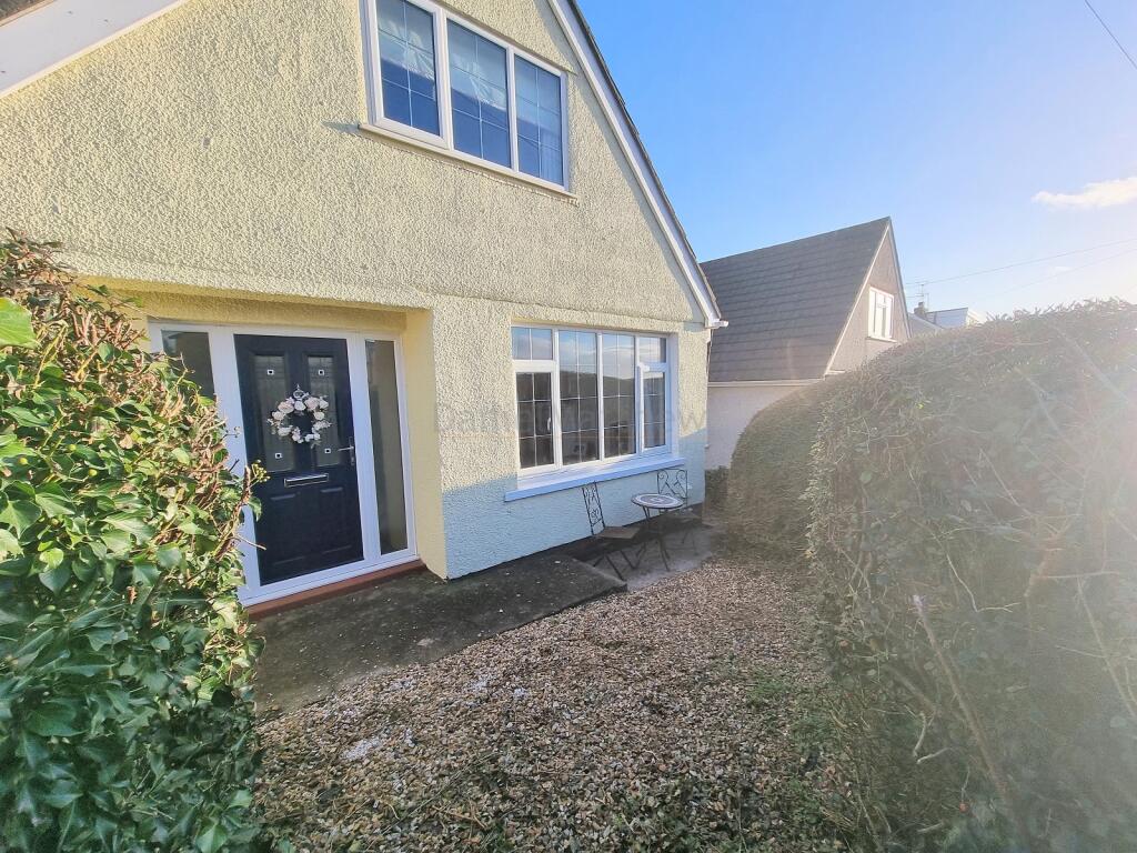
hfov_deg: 106.2
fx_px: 427
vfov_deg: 89.9
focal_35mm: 13
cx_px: 568
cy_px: 426
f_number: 2.2
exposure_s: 1/1020
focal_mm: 2.2
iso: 50
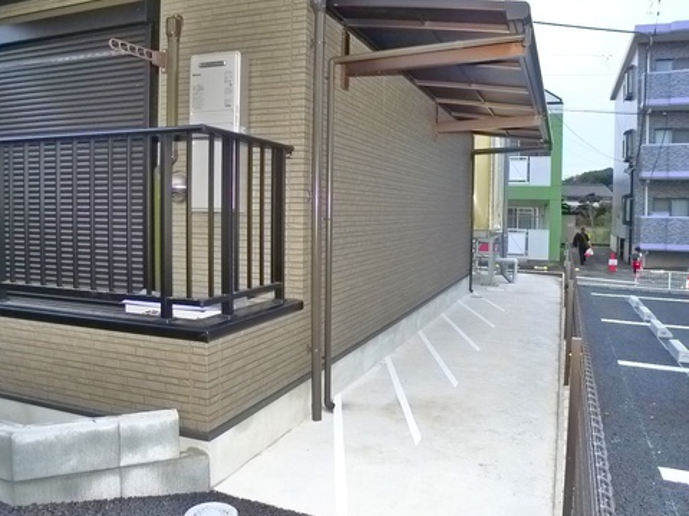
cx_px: 382
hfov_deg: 52.5
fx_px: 697
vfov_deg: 40.7
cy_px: 237
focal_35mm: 35
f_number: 2
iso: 400
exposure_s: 1/20
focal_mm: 5.1
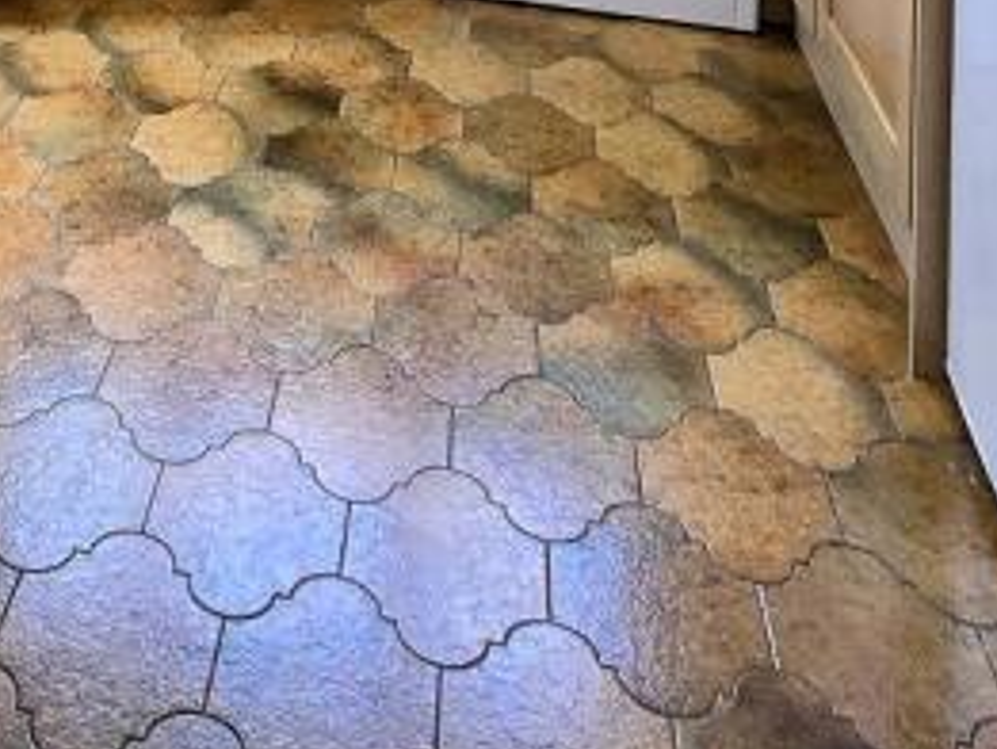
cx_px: 111
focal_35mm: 51
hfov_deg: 35.4
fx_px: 1470
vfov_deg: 19.1
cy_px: -699
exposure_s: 1/100
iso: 100
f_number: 2.2
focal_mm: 2.2
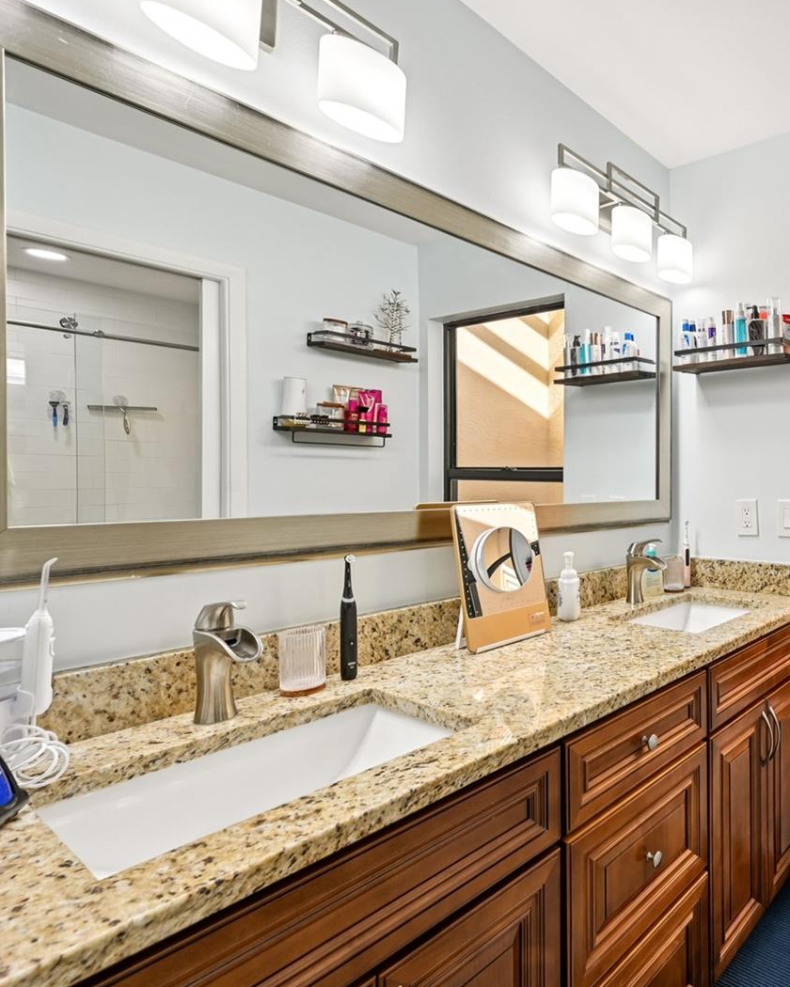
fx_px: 585
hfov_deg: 58.5
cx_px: 706
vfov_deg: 80.4
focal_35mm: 20
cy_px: 490
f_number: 8
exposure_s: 1/200
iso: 400
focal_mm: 14
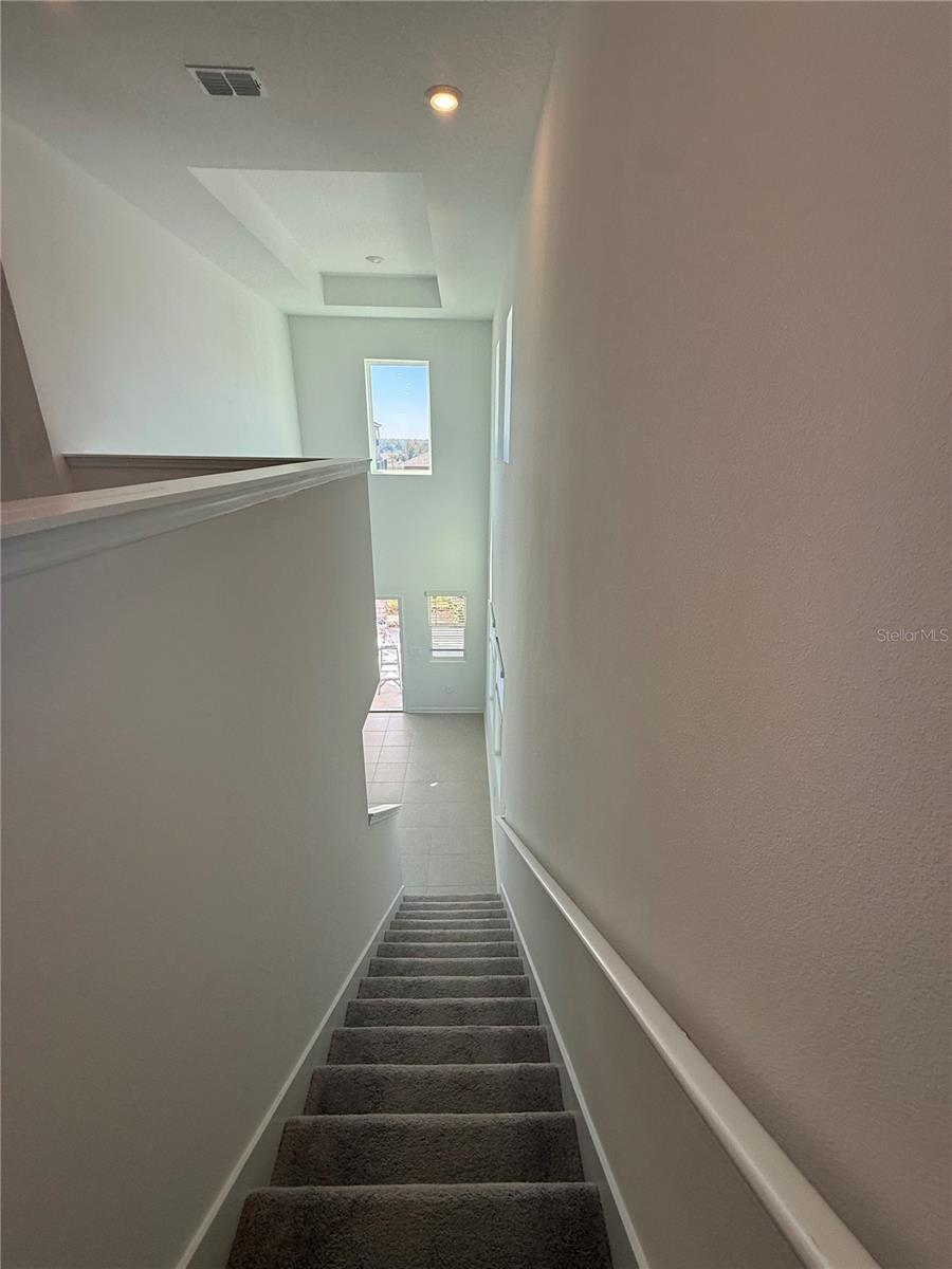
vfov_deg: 102.1
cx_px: 476
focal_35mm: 14
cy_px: 634
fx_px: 513
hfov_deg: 85.7
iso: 64
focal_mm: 2.22
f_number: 2.2
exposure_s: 1/242
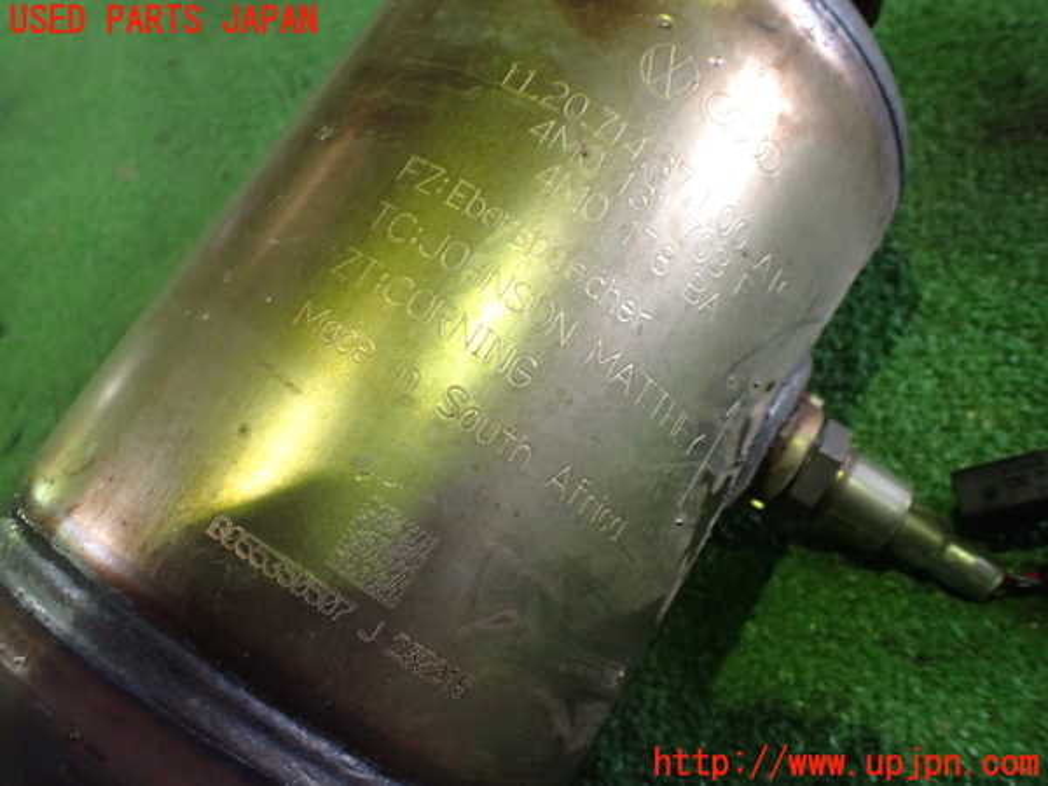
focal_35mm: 30
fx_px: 908
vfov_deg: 46.8
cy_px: 393
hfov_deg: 60.0
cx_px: 524
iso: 800
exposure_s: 1/50
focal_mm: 5.4
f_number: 2.3
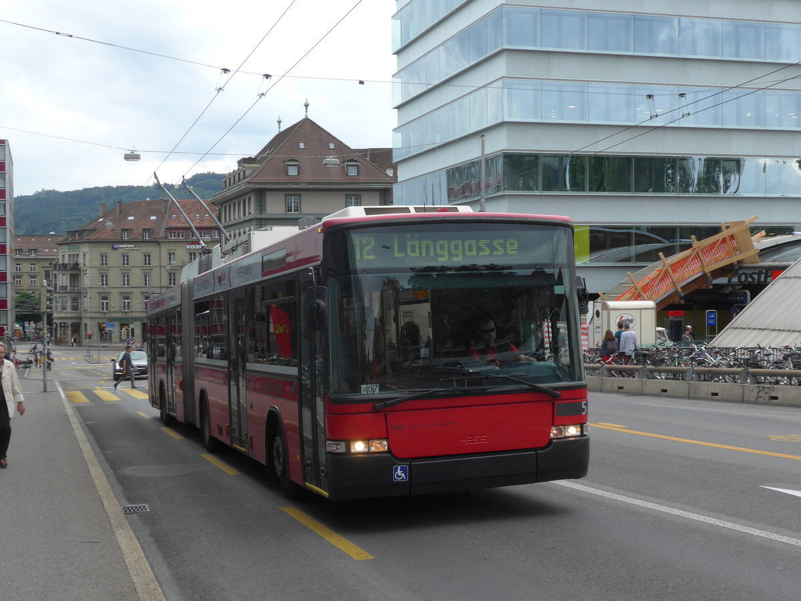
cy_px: 300
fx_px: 1134
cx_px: 400
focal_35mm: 49
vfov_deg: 29.7
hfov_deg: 38.9
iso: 125
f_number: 3.2
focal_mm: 10.1
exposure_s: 1/250
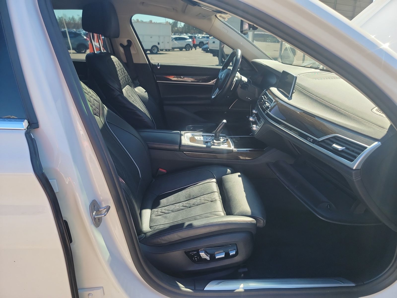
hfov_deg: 71.6
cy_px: 149
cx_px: 198
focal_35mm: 24
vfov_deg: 56.8
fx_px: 275
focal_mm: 6.7
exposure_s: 1/119
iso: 53
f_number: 1.8
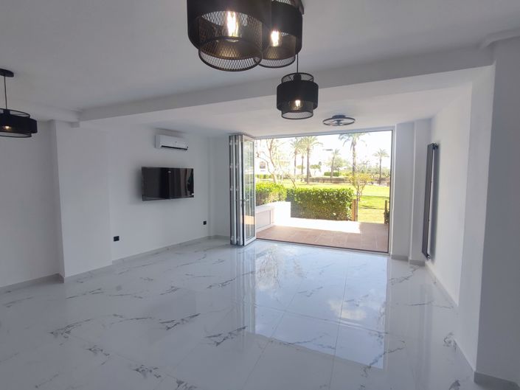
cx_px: 260
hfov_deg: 94.5
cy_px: 195
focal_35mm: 16
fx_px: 240
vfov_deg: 78.1
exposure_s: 1/288
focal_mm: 1.65
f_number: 2.2
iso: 50
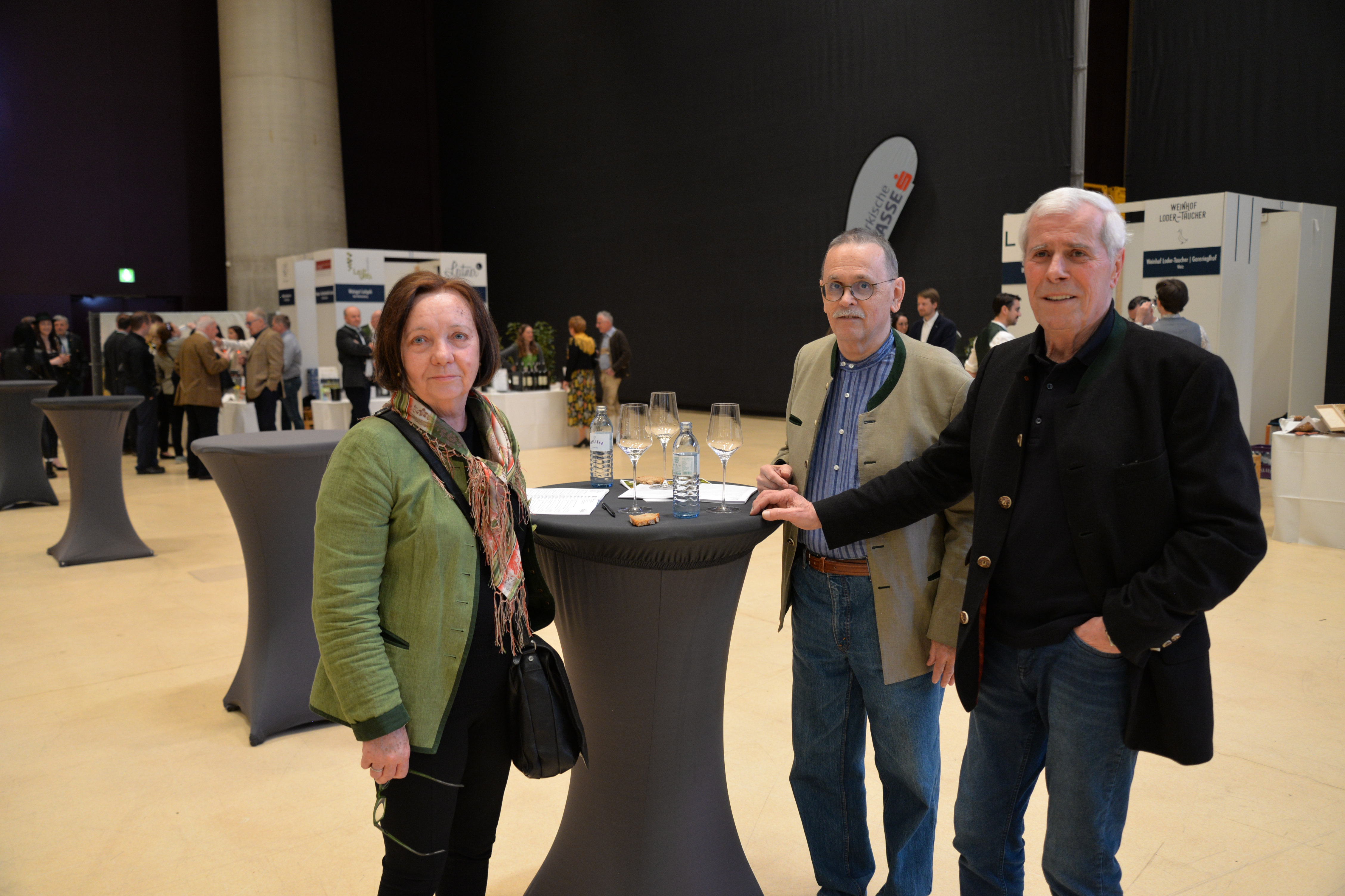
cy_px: 448
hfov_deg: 63.7
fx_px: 1083
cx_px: 672
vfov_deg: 45.0
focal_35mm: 29
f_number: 3.8
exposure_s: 1/30
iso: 1000
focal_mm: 29
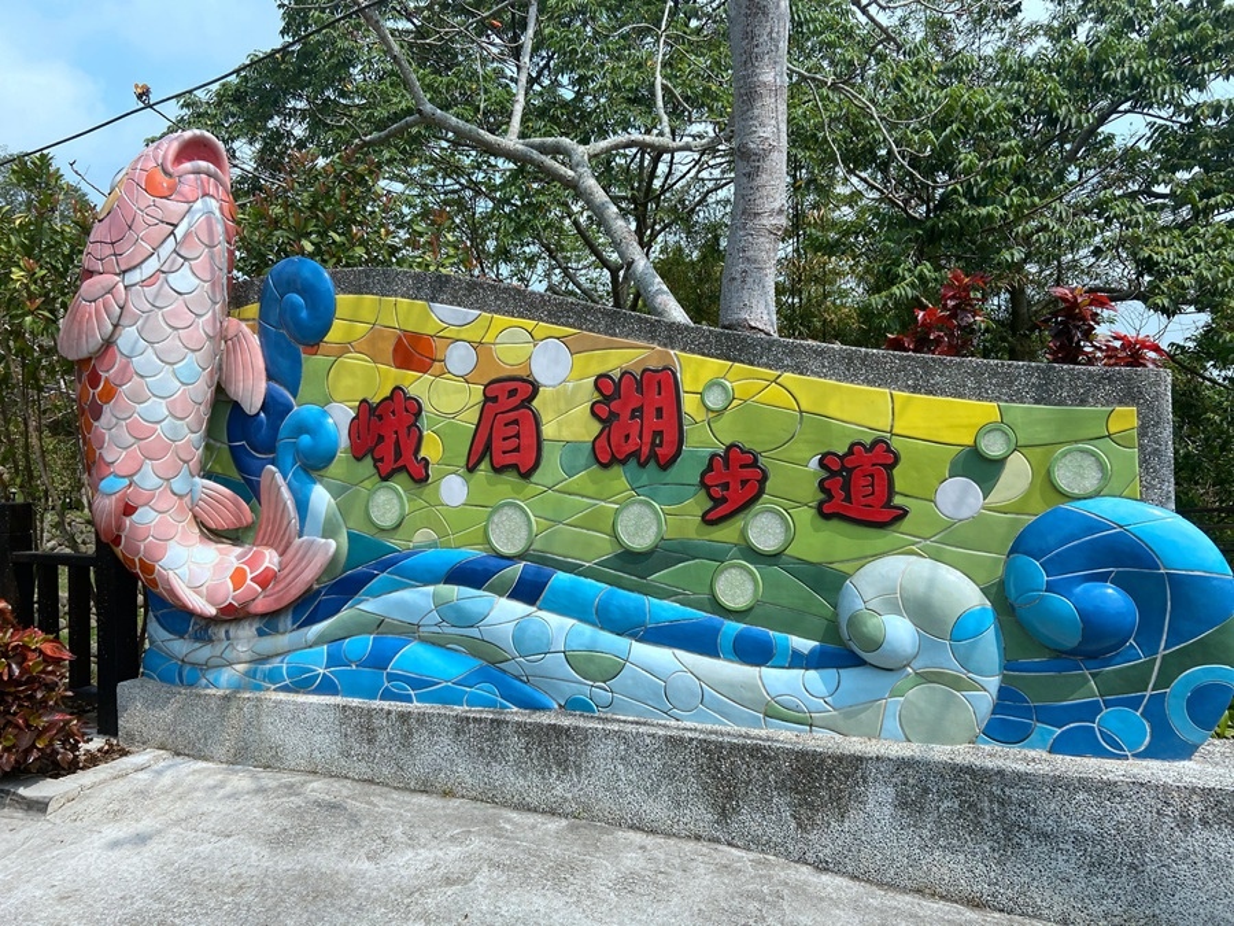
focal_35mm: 26
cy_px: 463
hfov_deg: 67.3
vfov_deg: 53.1
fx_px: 927
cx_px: 617
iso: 32
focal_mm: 4.25
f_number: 1.8
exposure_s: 1/2571
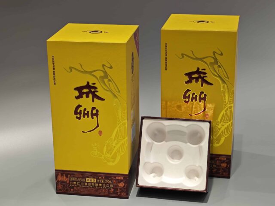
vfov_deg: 19.6
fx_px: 596
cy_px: 103
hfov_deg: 26.0
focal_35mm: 75
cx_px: 138
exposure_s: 1/100
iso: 160
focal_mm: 10.1
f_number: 2
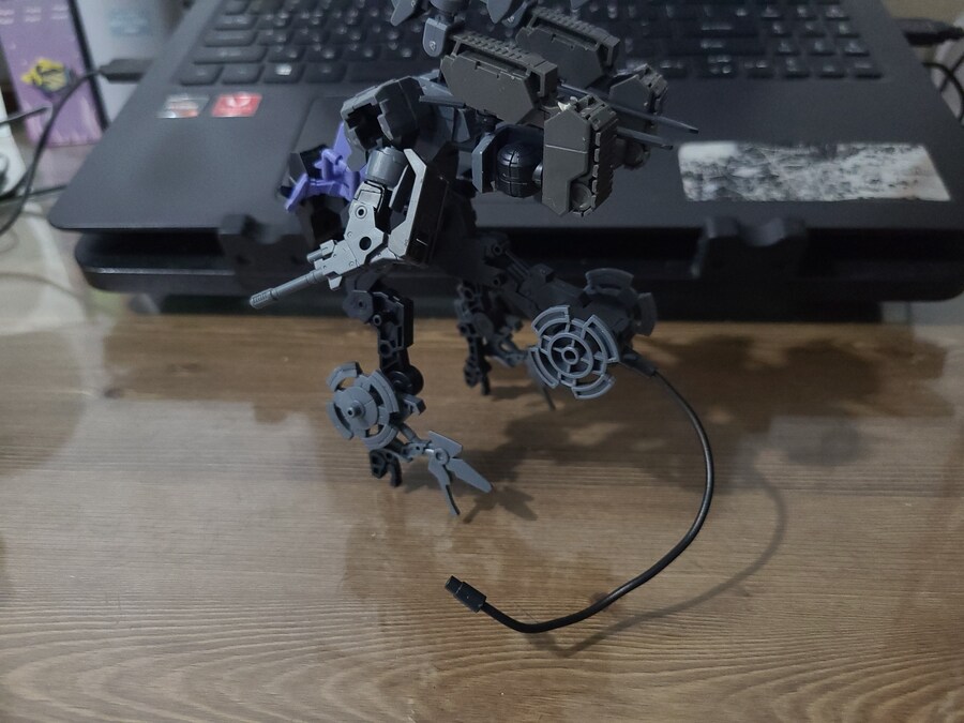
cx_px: 482
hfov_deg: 67.3
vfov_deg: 53.1
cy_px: 362
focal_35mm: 26
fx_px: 724
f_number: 1.8
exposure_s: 1/60
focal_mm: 5.4
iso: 640
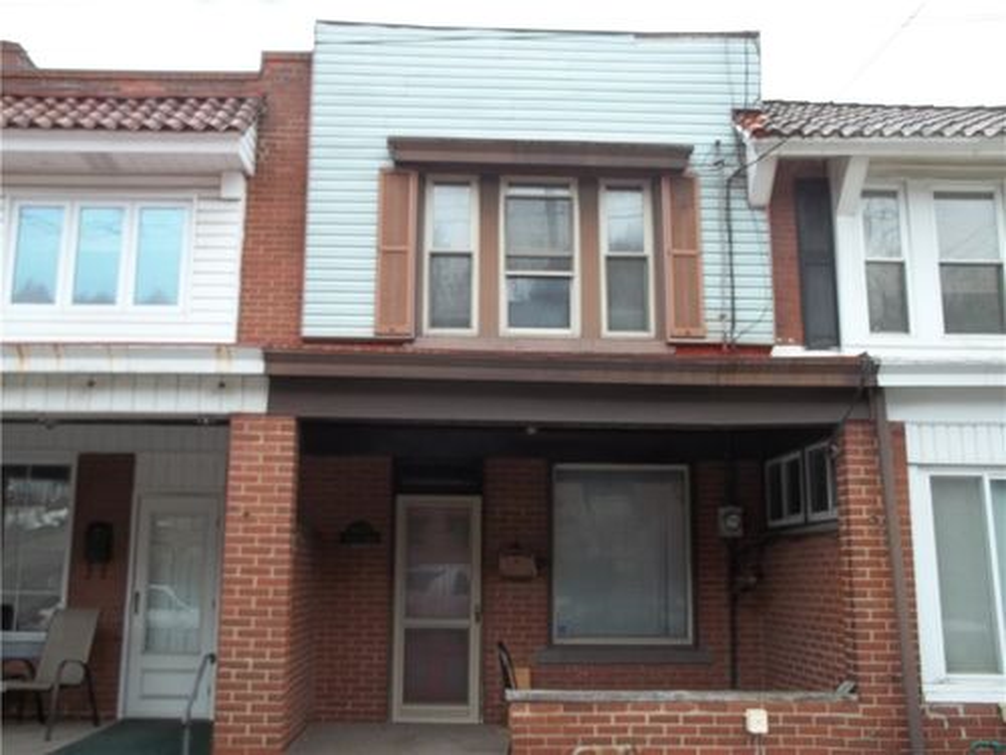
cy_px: 378
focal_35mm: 33
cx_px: 503
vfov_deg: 42.9
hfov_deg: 55.4
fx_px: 959
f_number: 3.3
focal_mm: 5.9
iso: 64
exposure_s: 1/40
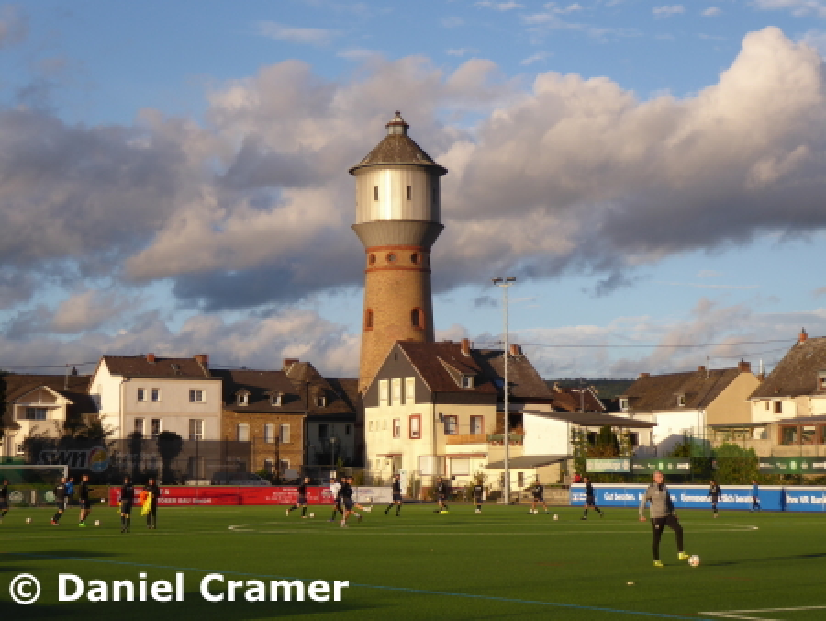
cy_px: 310
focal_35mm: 74
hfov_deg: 26.3
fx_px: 1767
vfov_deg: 19.9
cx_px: 413
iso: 80
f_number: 4.6
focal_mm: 13.2
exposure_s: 1/320
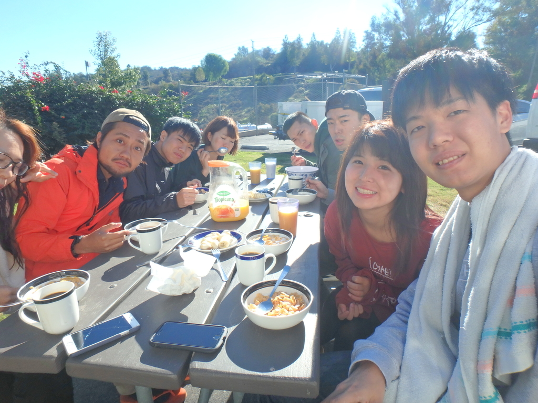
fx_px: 326
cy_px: 202
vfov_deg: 63.4
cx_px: 269
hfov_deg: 79.0
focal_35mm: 21
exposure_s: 1/640
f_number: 3.5
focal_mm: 3.7
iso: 125
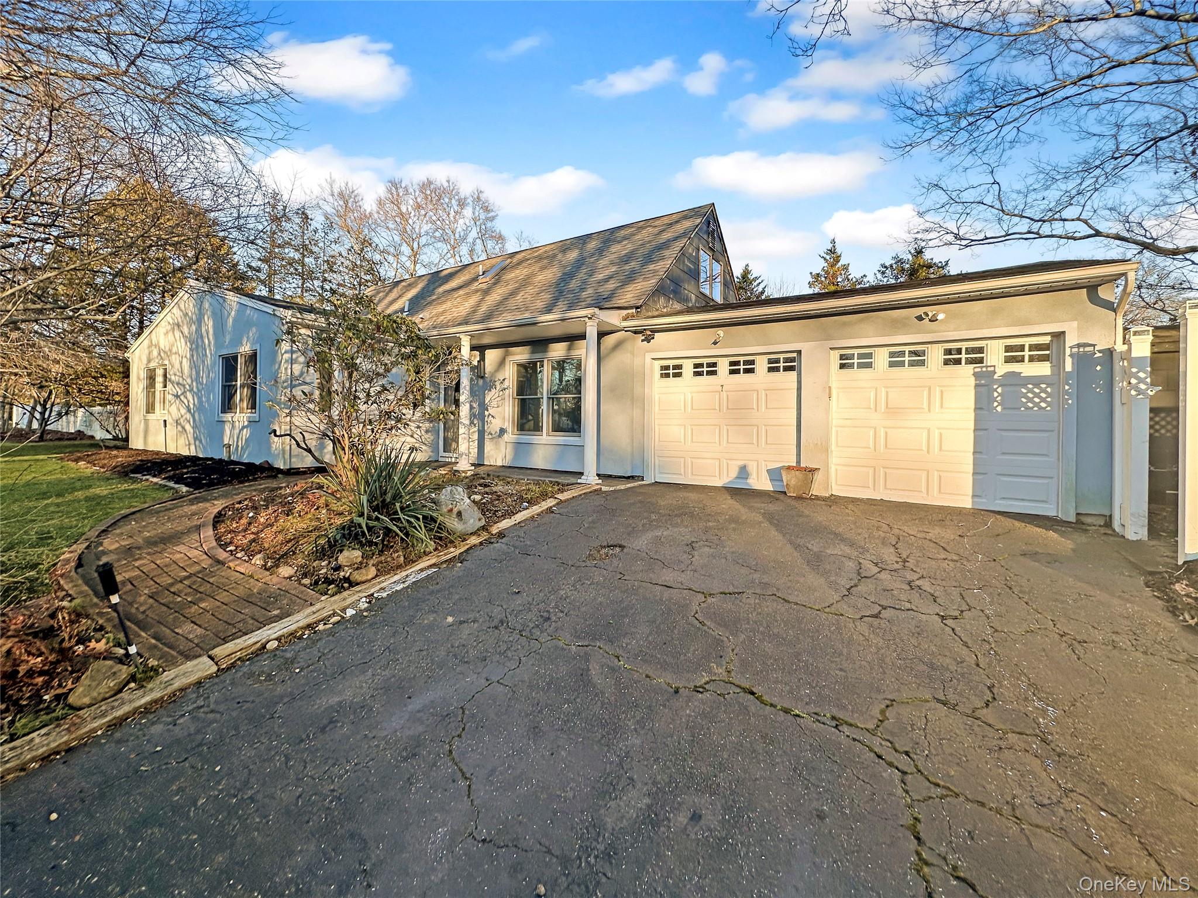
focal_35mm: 14
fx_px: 485
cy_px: 449
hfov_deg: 102.1
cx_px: 599
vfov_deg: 85.7
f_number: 2.2
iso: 40
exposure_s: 1/314
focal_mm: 2.22
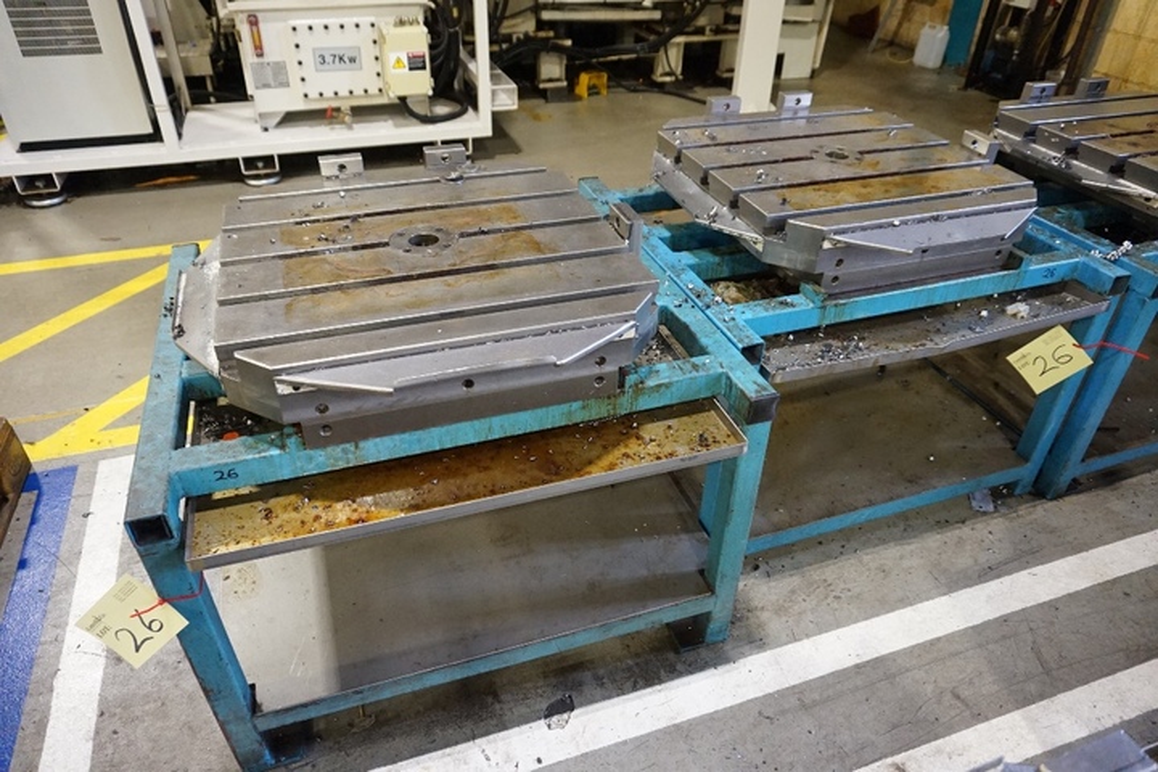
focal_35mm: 24
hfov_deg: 73.7
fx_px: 772
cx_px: 579
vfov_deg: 53.1
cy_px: 386
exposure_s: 1/100
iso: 3200
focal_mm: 16
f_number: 3.5
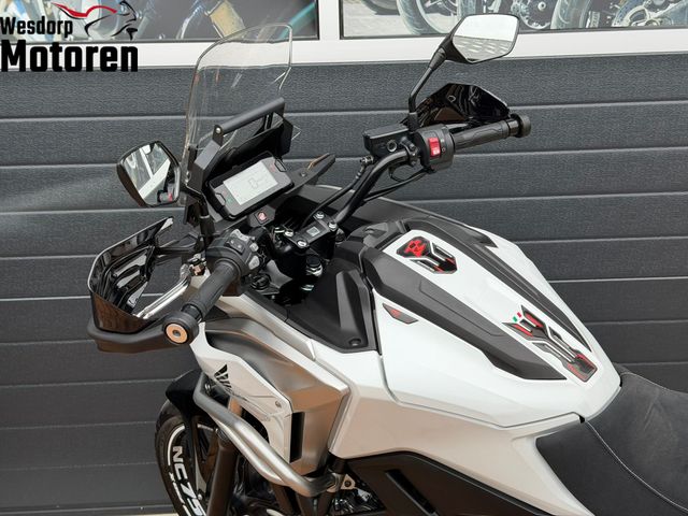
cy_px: 258
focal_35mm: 48
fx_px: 954
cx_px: 344
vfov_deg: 30.3
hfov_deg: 39.7
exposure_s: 1/444
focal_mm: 6.76
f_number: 1.78
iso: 80
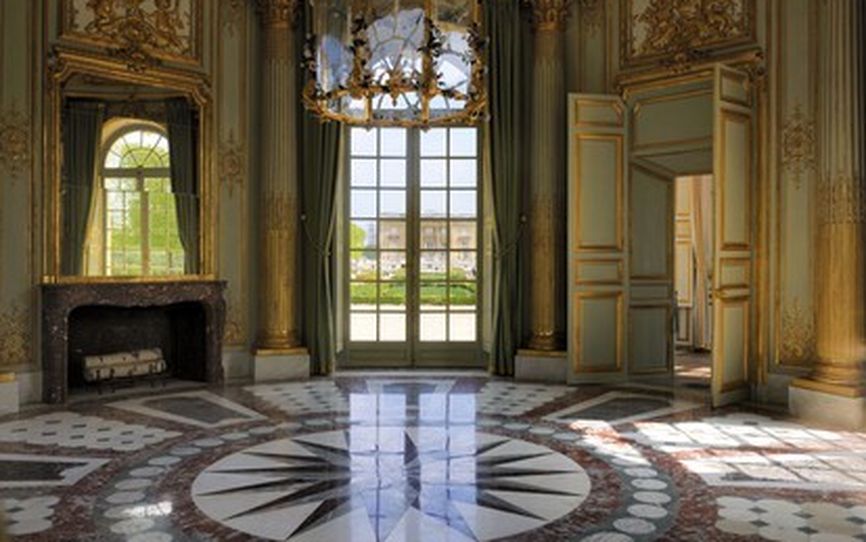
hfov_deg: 62.9
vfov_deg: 41.9
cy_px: 266
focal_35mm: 30
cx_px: 437
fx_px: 708
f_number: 10
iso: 100
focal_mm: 29
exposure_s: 1/60
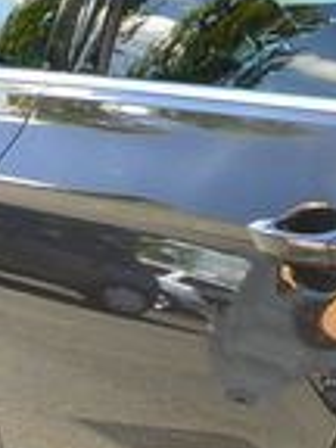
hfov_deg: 7.1
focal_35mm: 184
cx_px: 1042
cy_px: 543
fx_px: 2381
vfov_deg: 10.6
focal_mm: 10
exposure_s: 1/250
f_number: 5
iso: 160
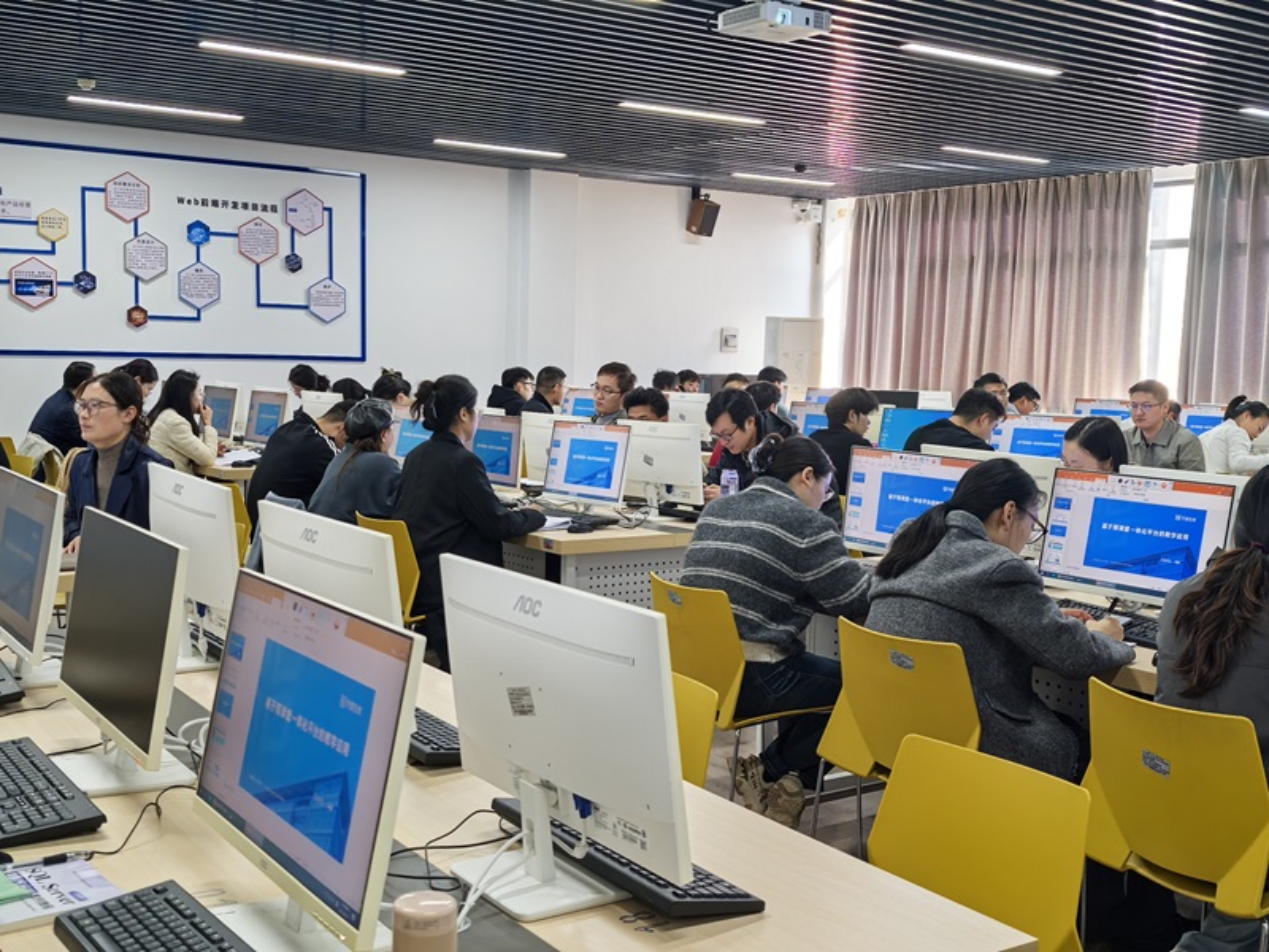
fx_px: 1430
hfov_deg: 47.9
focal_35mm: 39
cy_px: 476
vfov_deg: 36.8
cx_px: 634
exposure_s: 1/100
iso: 160
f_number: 1.4
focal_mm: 6.98
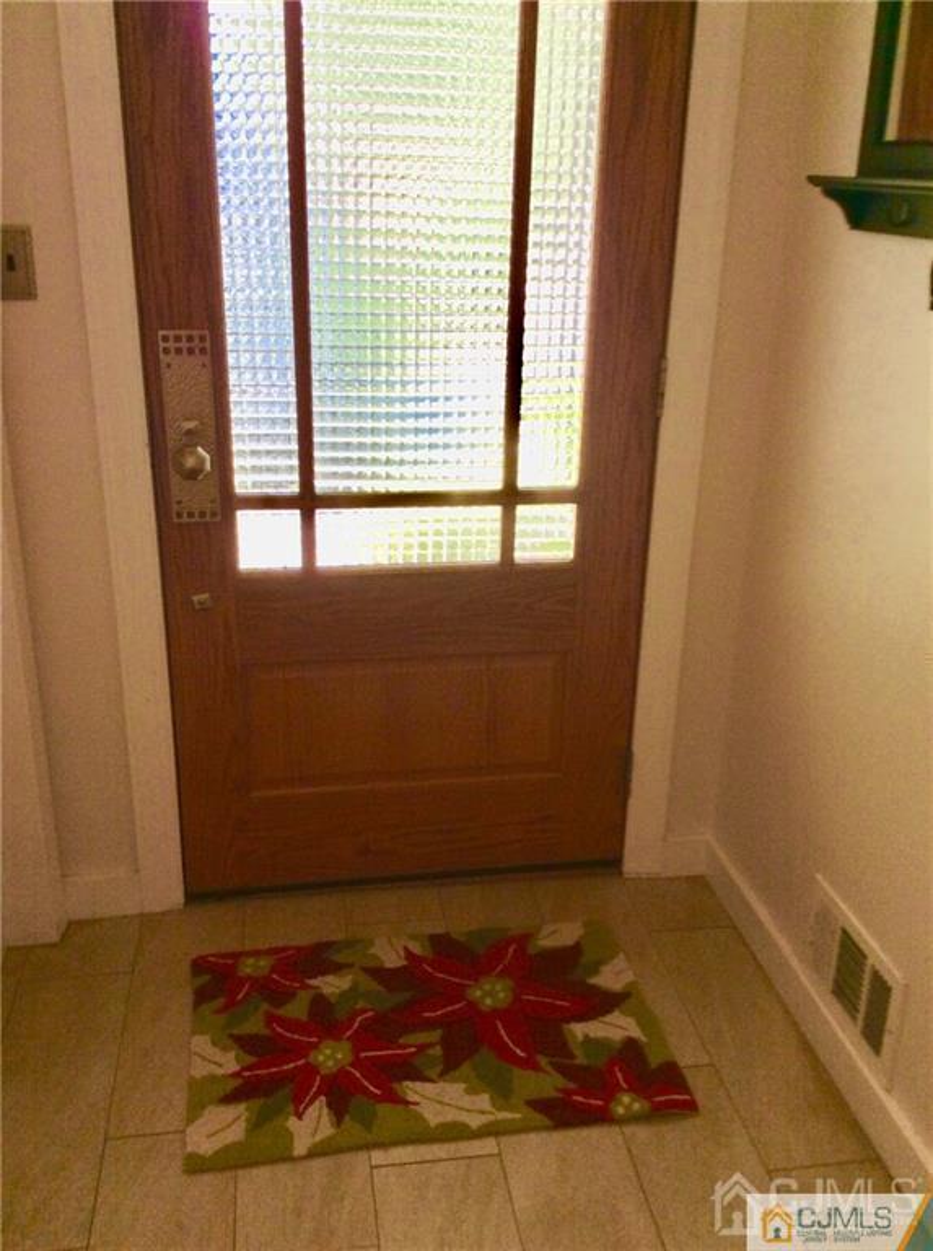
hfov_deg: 44.0
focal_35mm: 32
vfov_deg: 56.9
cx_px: 466
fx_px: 1154
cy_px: 626
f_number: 2.4
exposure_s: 1/50
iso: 32
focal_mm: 3.3
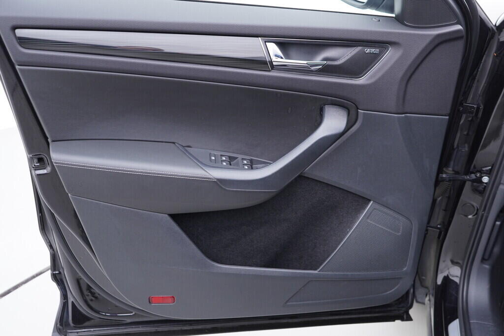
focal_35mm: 36
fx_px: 504
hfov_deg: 53.1
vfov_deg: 36.9
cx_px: 252
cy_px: 168
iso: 200
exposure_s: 1/40
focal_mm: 24
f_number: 2.8
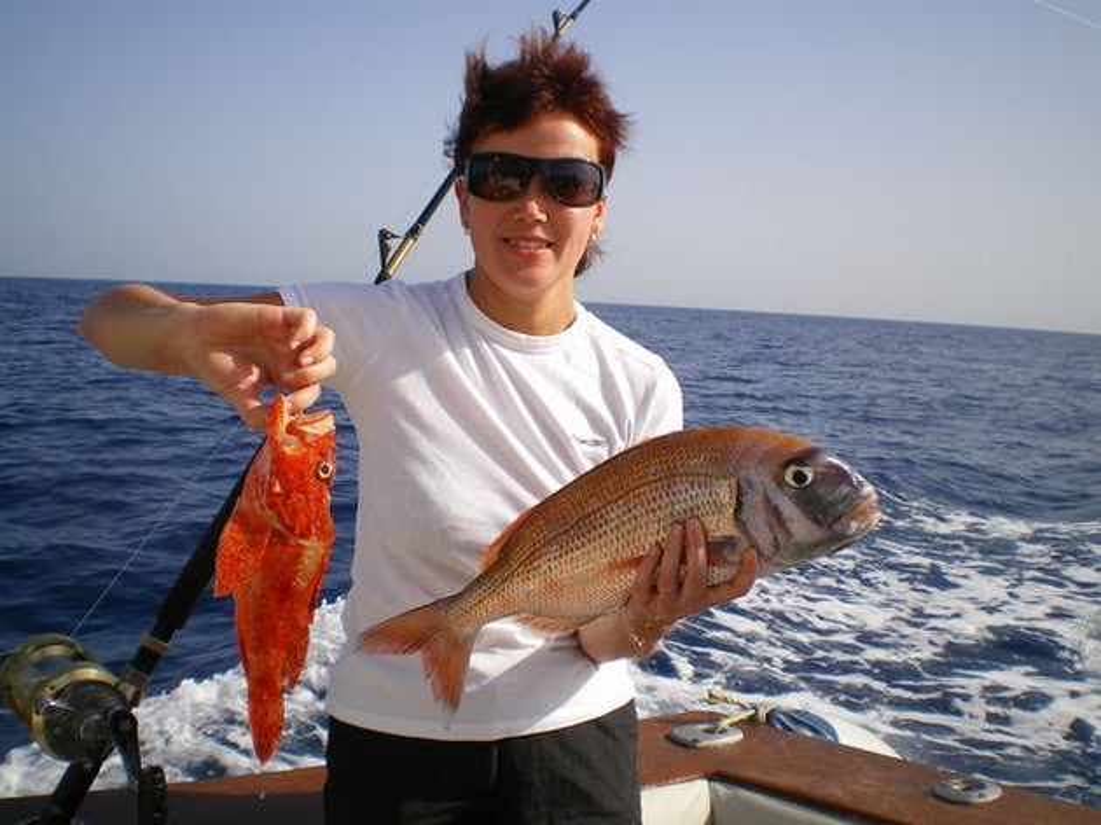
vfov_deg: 39.6
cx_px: 550
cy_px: 412
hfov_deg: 51.4
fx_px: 1145
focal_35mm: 36
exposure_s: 1/500
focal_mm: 6.3
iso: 50
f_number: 4.6
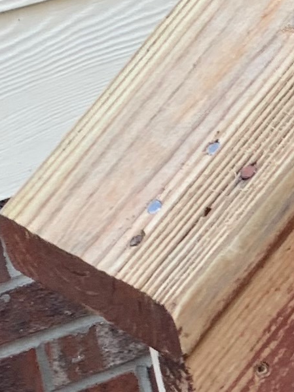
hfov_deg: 8.0
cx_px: 653
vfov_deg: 10.8
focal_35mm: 175
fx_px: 1982
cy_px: 623
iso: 32
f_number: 1.8
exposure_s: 1/122
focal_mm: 4.25
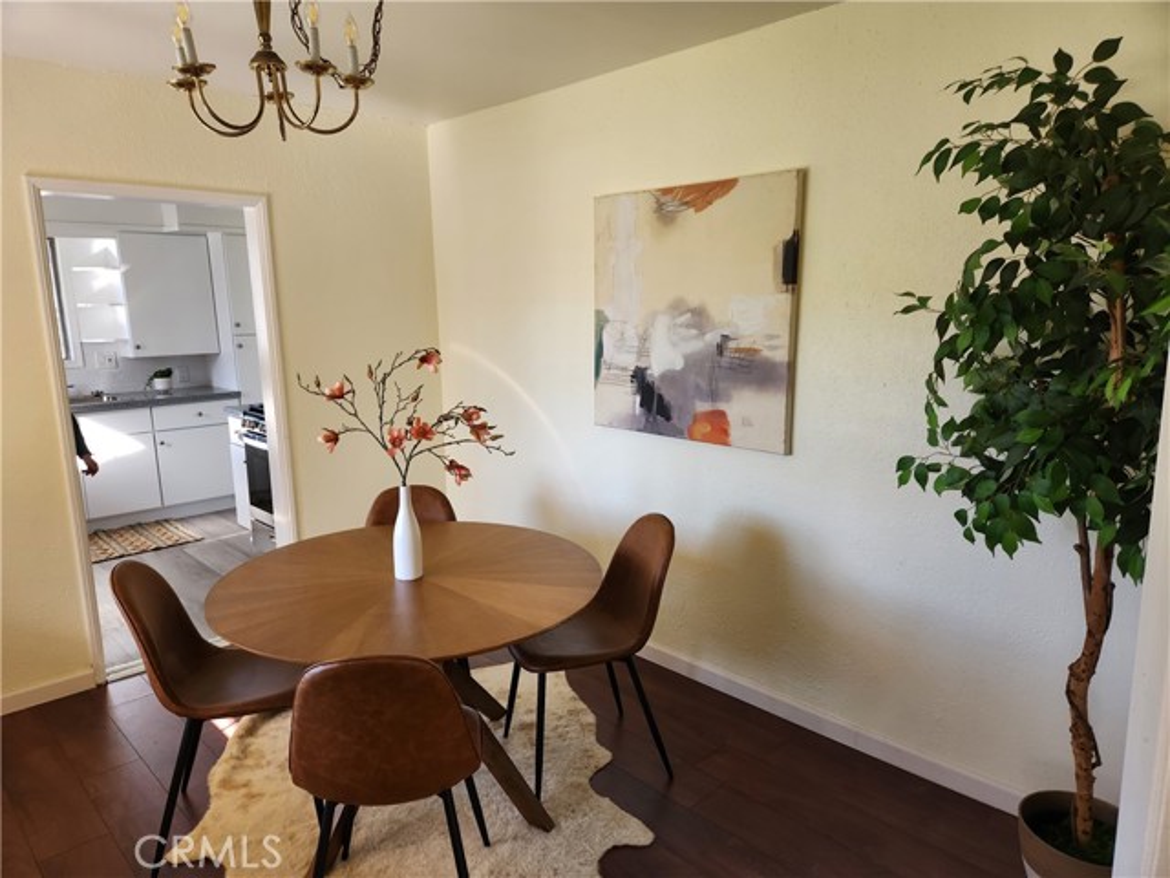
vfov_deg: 58.9
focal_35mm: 23
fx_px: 777
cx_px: 585
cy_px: 439
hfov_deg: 73.9
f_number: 1.8
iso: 125
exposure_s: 1/180
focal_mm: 5.4
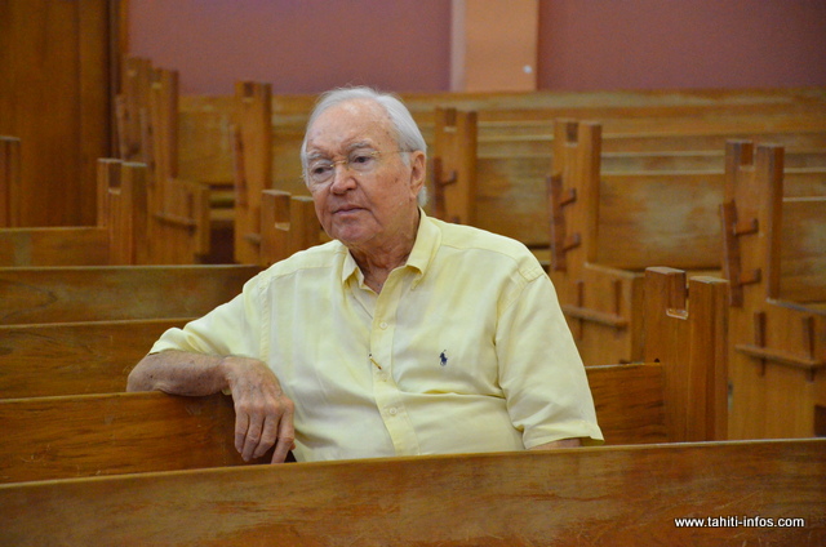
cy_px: 274
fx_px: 3847
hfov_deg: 12.3
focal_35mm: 168
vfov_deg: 8.1
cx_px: 413
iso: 6400
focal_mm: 112
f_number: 7.1
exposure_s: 1/200
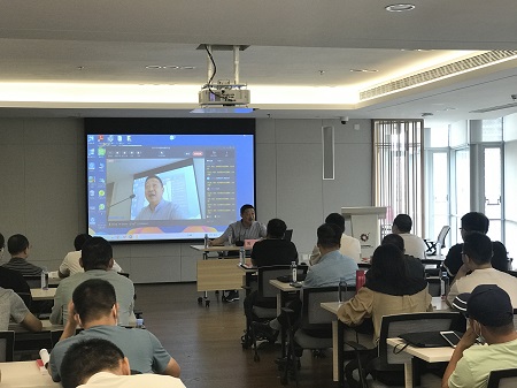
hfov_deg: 33.8
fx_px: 851
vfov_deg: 25.6
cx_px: 258
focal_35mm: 57
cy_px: 194
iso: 100
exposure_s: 1/50
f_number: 2.8
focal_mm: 6.6
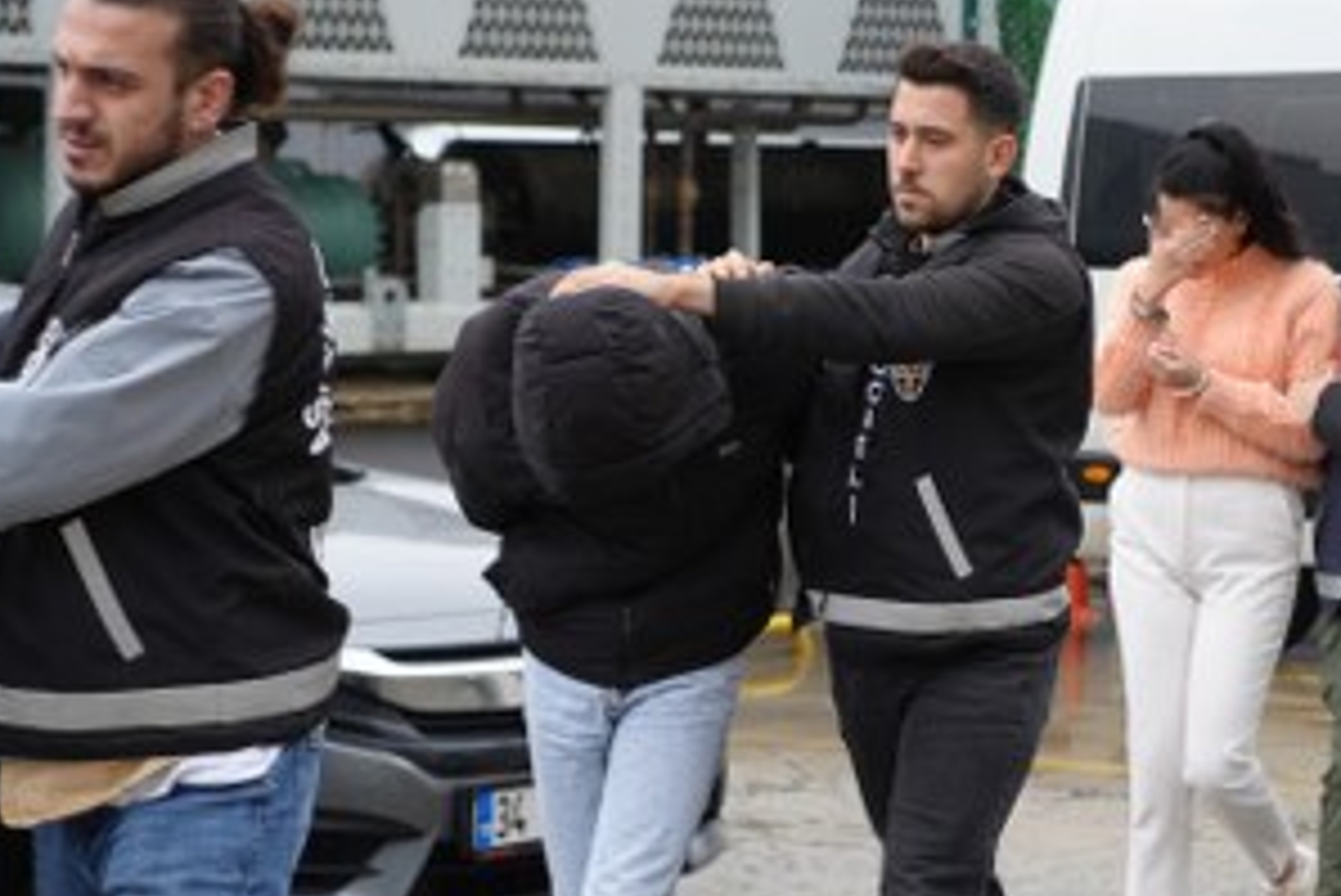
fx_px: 4137
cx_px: 918
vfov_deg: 12.3
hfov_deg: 18.4
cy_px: 597
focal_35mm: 111
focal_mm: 70
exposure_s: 1/160
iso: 160
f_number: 4
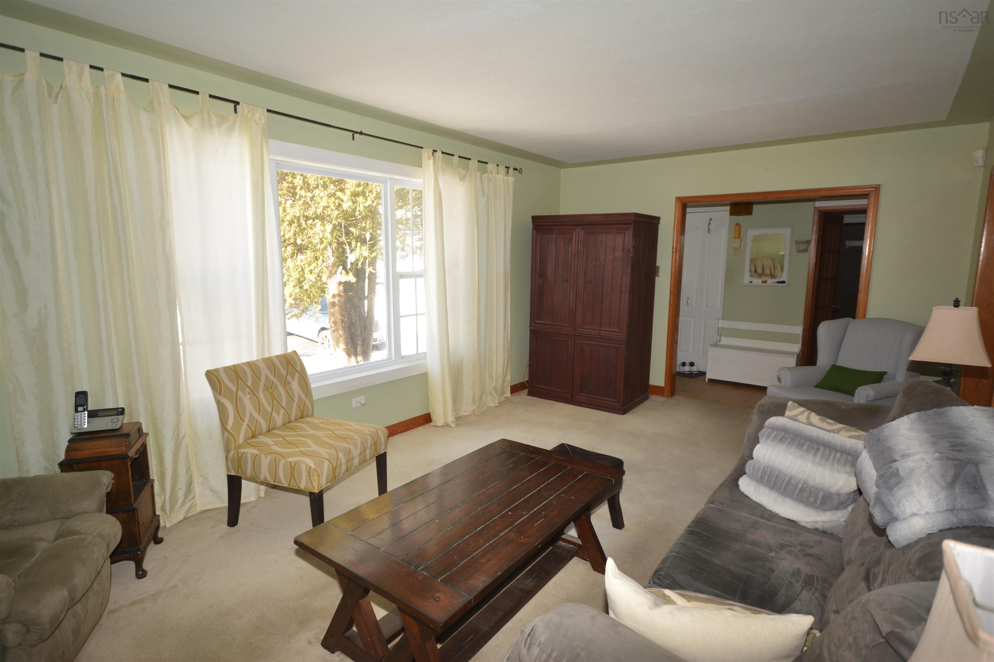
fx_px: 538
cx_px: 497
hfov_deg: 85.4
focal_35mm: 20
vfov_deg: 63.2
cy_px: 331
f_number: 4.5
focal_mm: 13
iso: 250
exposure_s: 1/60
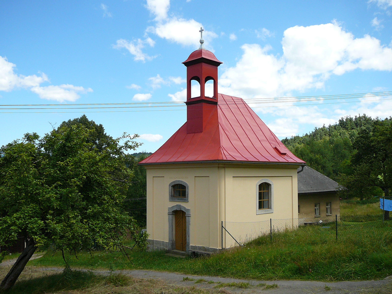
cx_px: 196
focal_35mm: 35
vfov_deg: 40.7
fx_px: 396
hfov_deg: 52.6
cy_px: 147
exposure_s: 1/1000
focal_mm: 5.2
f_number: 2.8
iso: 80
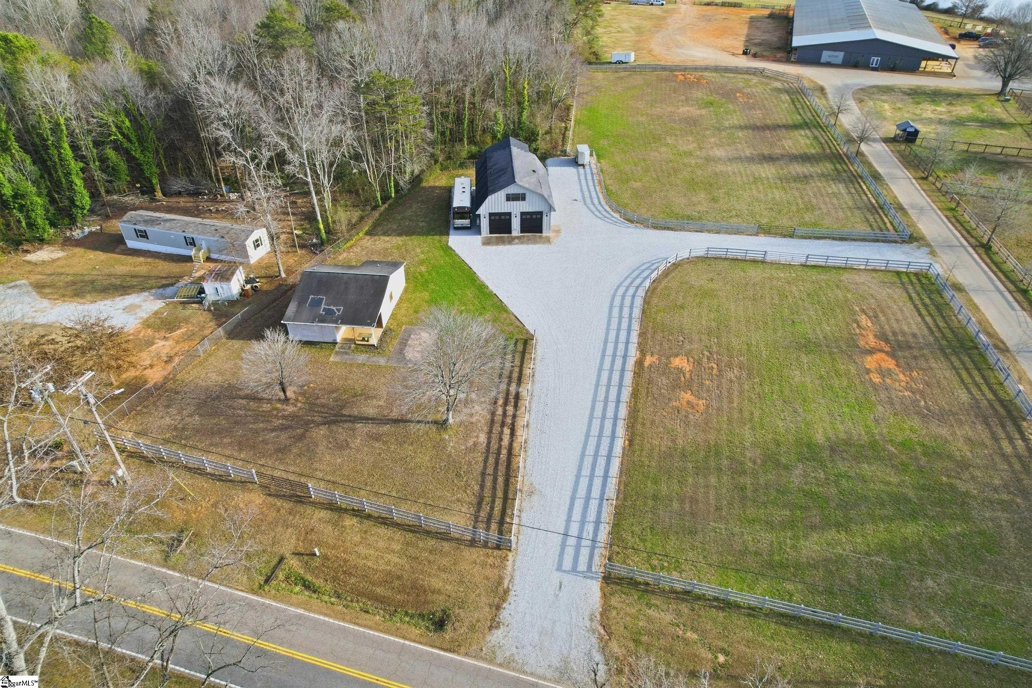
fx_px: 631
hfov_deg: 78.6
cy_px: 344
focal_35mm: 22
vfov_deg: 57.2
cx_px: 516
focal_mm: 8.4
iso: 120
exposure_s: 1/80
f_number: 2.8
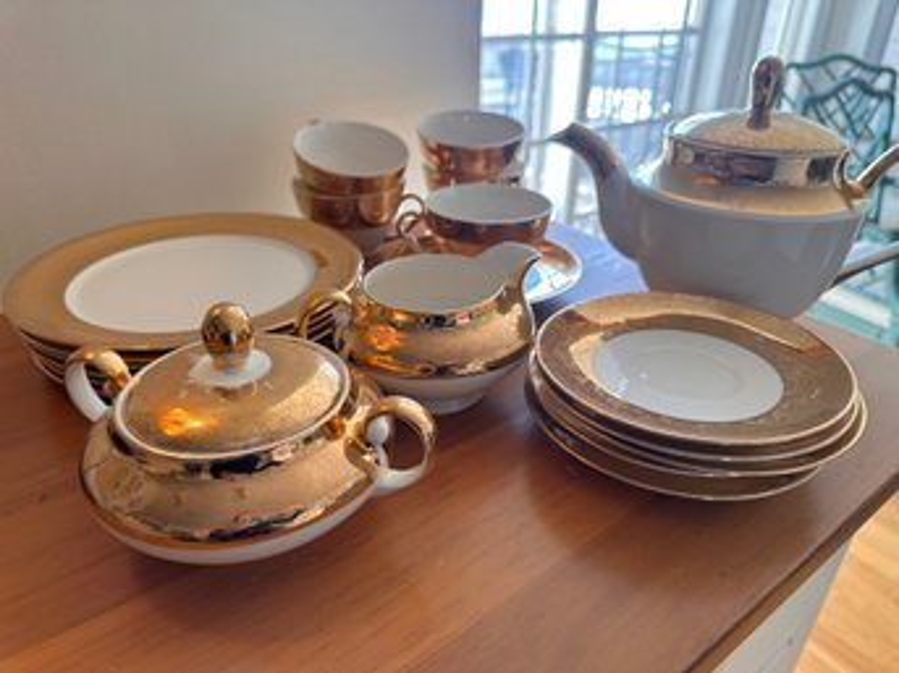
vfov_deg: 56.8
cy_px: 336
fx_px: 623
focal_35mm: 24
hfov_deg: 71.6
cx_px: 450
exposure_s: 1/197
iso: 80
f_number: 1.78
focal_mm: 6.86
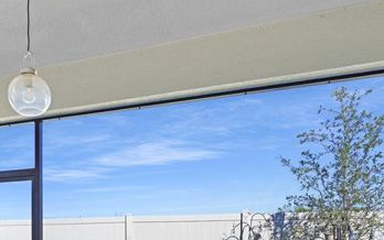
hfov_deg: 56.3
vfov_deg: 35.0
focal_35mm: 33
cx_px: 115
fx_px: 346
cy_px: 237
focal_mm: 16
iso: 200
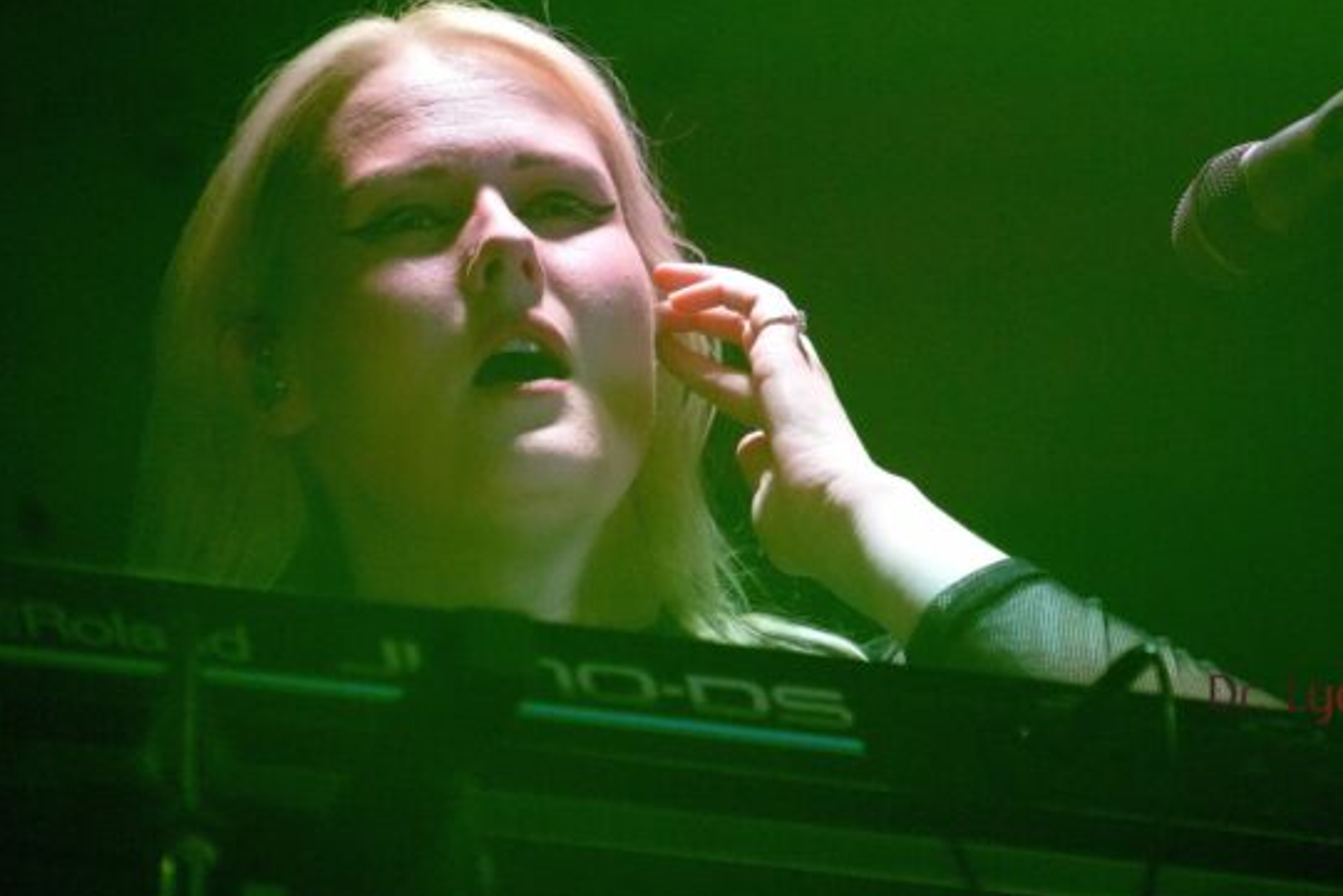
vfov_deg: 3.7
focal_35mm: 373
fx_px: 13907
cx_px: 891
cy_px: 335
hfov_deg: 5.5
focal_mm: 175
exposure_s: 1/320
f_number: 6.3
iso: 6400
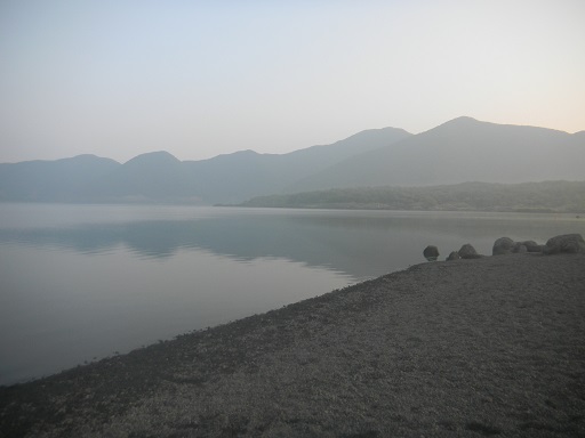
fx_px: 473
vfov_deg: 49.7
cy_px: 219
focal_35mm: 28
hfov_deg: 63.4
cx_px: 292
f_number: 3.9
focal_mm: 5
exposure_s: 1/137
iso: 80
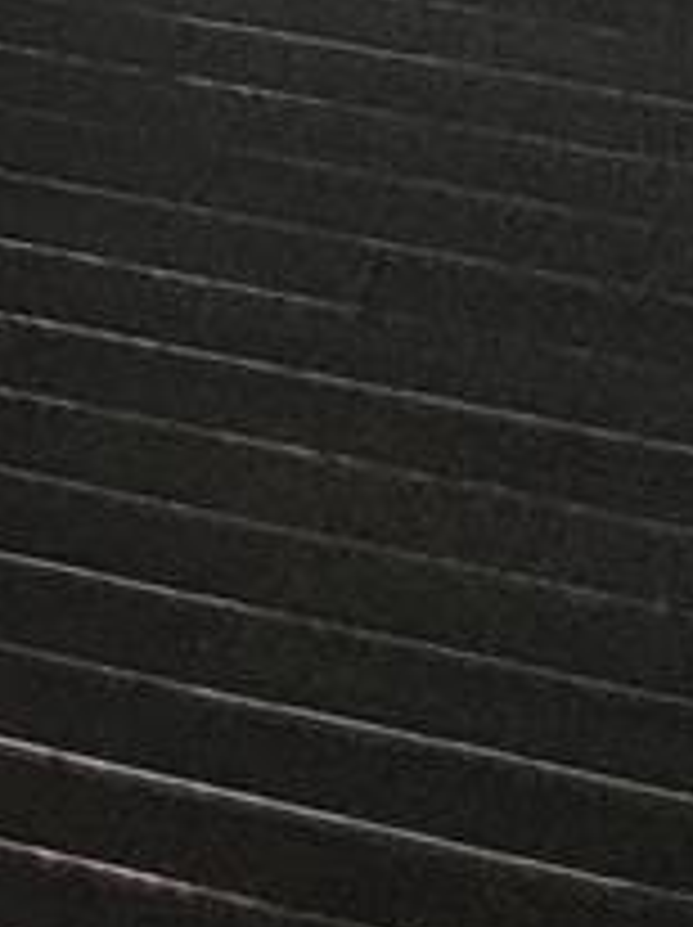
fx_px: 6125
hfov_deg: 5.3
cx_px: -2488
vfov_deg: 7.9
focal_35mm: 229
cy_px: -1458
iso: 800
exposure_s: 1/120
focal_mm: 6.3
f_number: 1.7
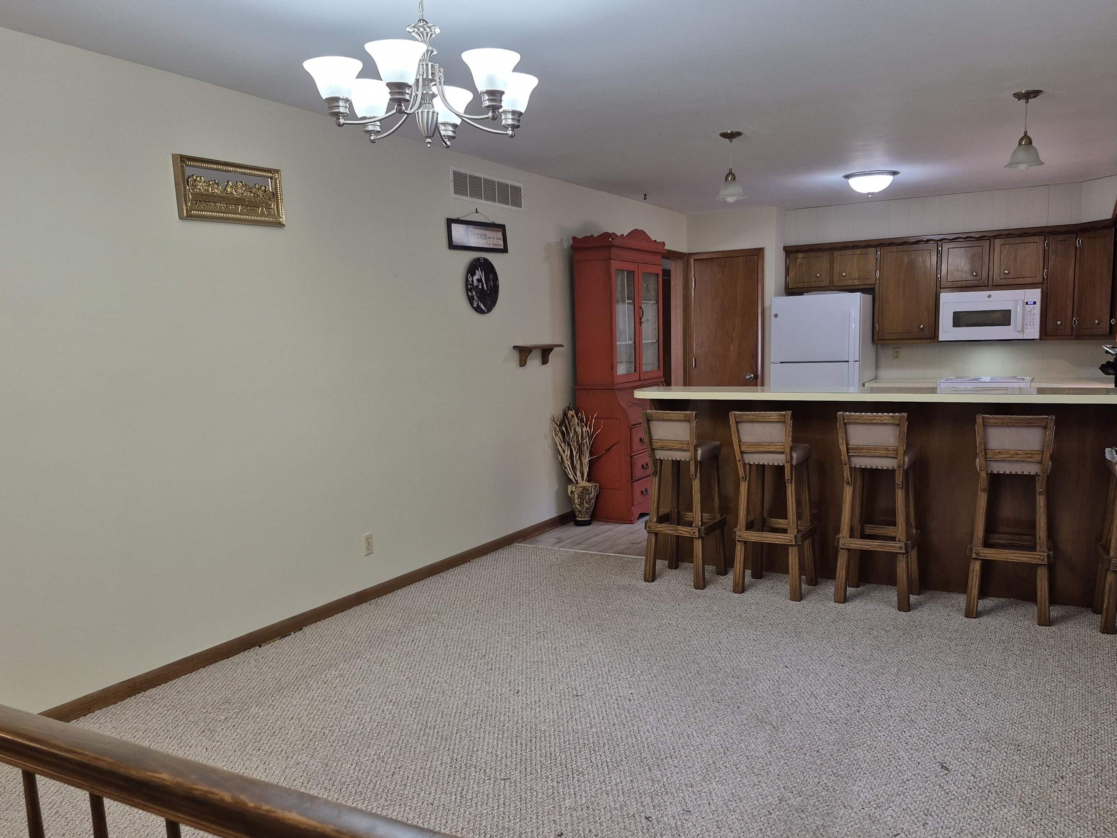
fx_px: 871
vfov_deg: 51.3
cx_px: 586
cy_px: 447
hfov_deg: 65.3
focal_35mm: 27
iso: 125
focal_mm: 5.4
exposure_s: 1/120
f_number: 1.8
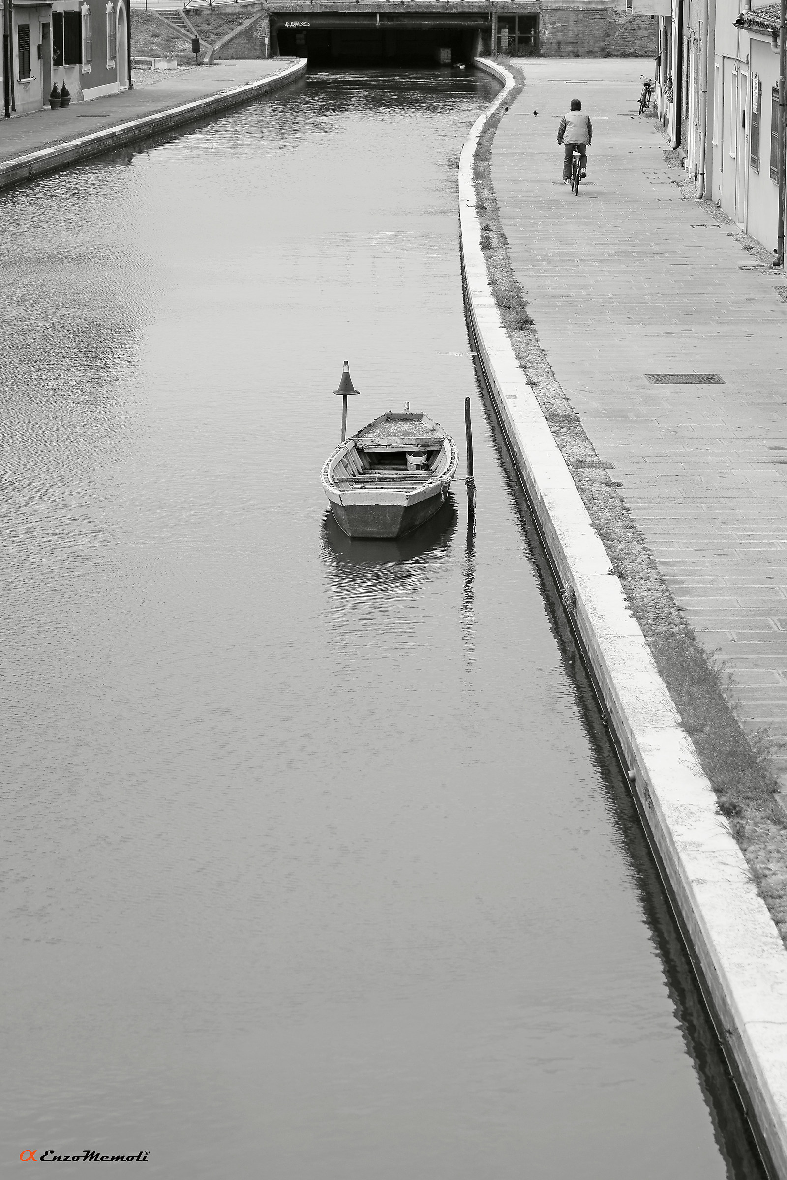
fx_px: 2951
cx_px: 394
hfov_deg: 15.2
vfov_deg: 22.6
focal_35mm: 90
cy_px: 590
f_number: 5.6
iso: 200
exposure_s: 1/640
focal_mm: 60
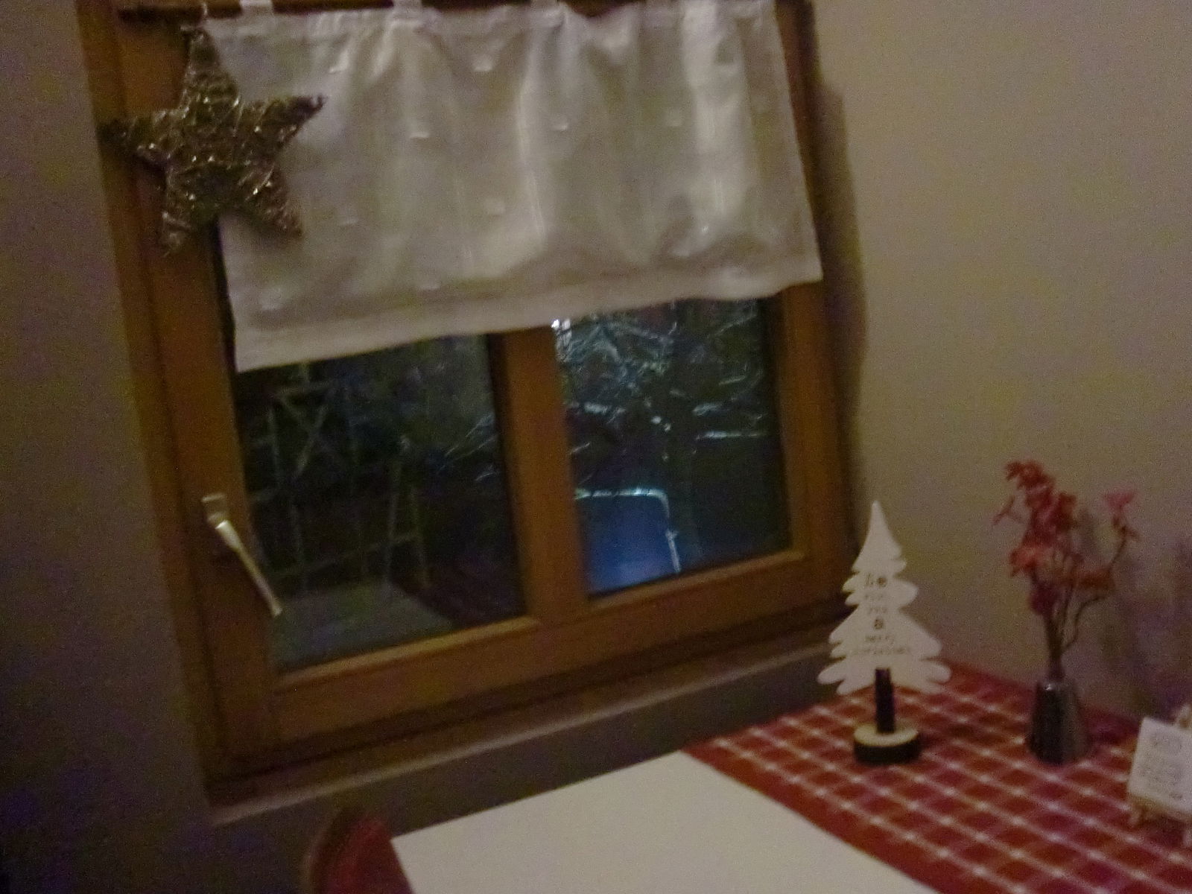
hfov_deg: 49.0
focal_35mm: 38
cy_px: 447
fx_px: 1309
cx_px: 596
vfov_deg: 37.7
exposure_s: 1/8
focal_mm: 6.66
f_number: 3.9
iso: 1600
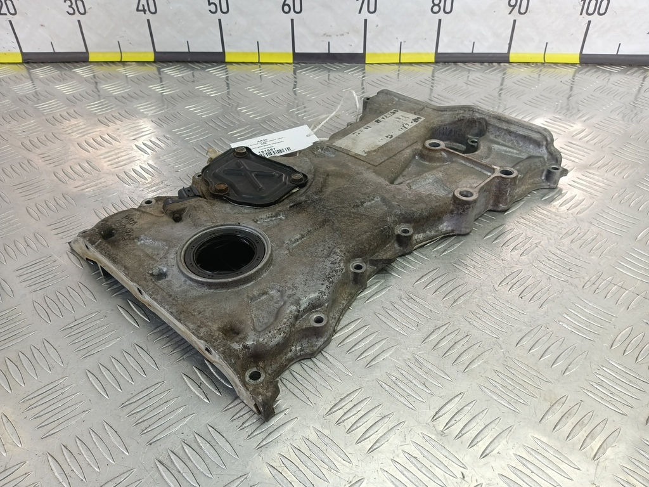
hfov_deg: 65.3
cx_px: 324
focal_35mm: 27
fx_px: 506
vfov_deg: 51.4
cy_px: 244
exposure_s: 1/50
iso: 119
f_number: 1.6
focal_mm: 4.11
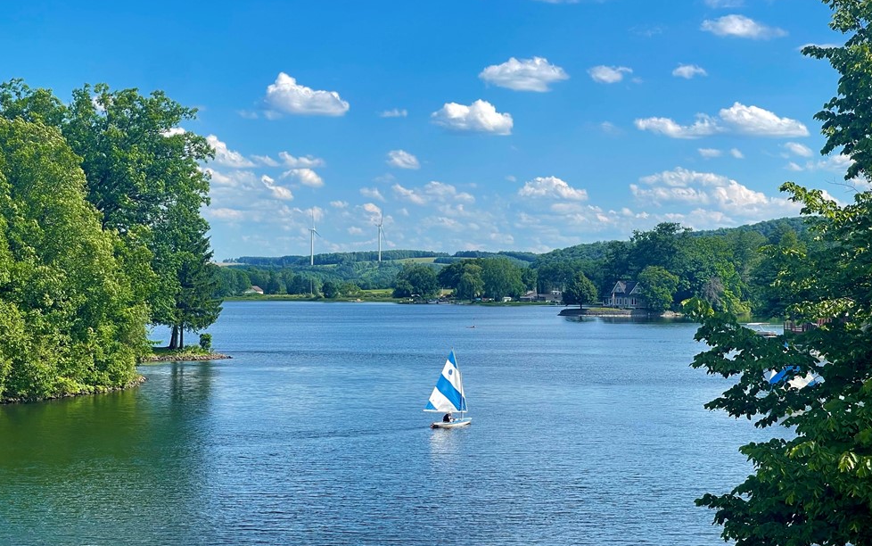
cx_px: 428
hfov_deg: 29.0
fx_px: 1688
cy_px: 254
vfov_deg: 18.4
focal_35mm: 71
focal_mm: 7.5
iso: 20
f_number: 2.2
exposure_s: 1/758
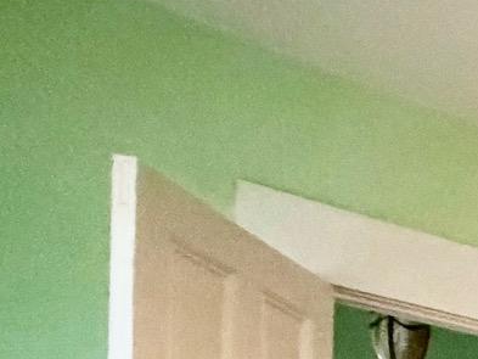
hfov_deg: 14.4
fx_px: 1008
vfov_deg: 16.7
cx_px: 1197
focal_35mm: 73
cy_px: 652
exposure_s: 1/40
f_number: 2.2
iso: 1250
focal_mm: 2.22
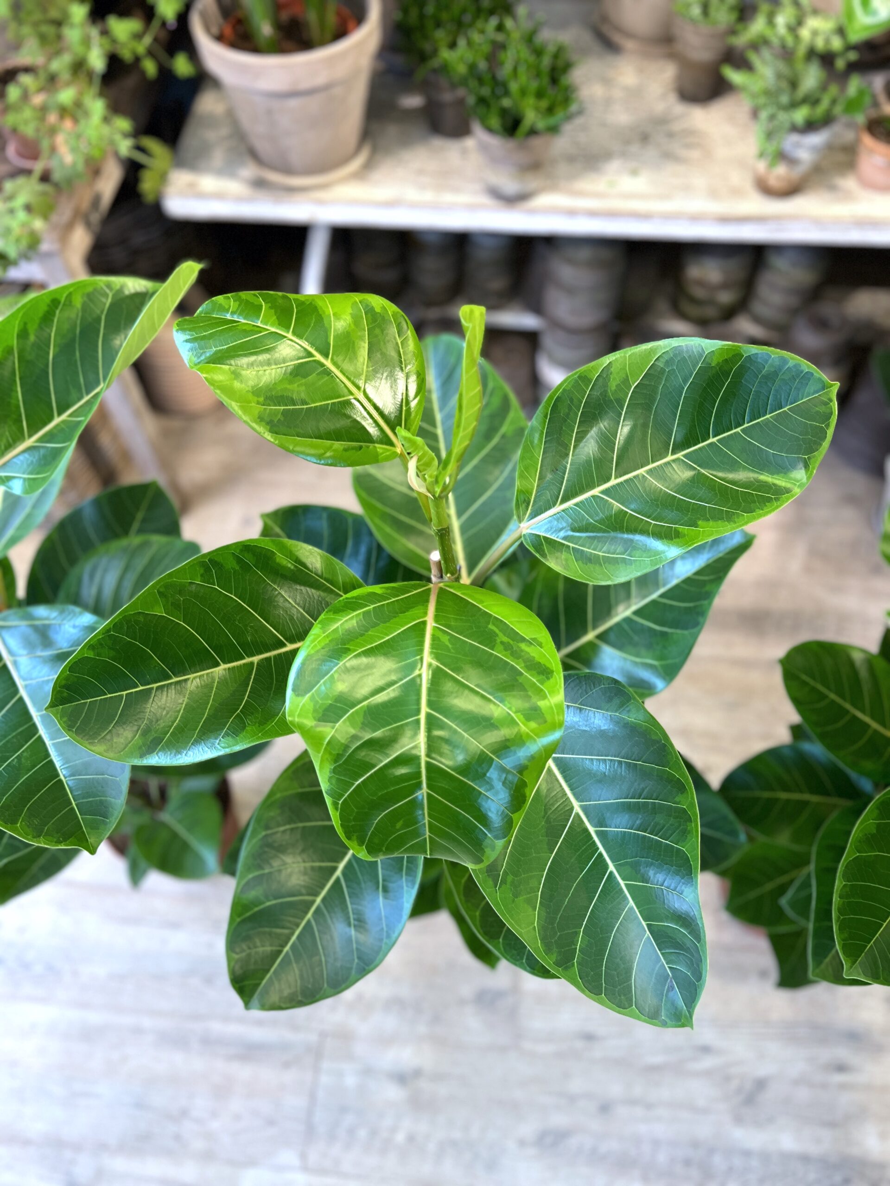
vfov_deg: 67.3
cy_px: 593
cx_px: 445
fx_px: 891
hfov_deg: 53.1
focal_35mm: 26
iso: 80
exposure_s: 1/50
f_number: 1.5
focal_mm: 5.7
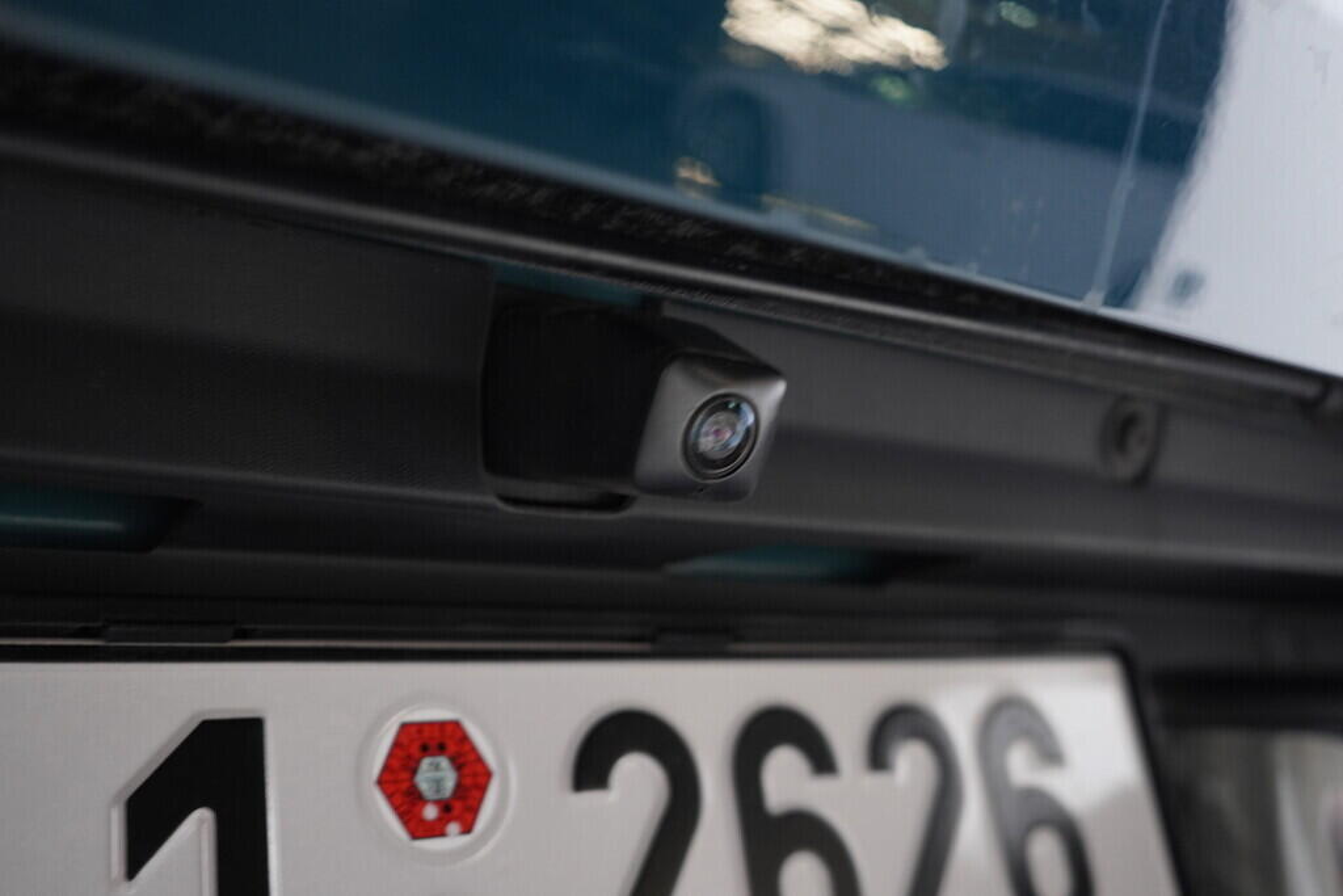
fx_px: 1343
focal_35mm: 36
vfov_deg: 36.9
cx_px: 672
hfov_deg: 53.1
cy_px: 448
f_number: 2.8
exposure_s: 1/40
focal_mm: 24
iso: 640
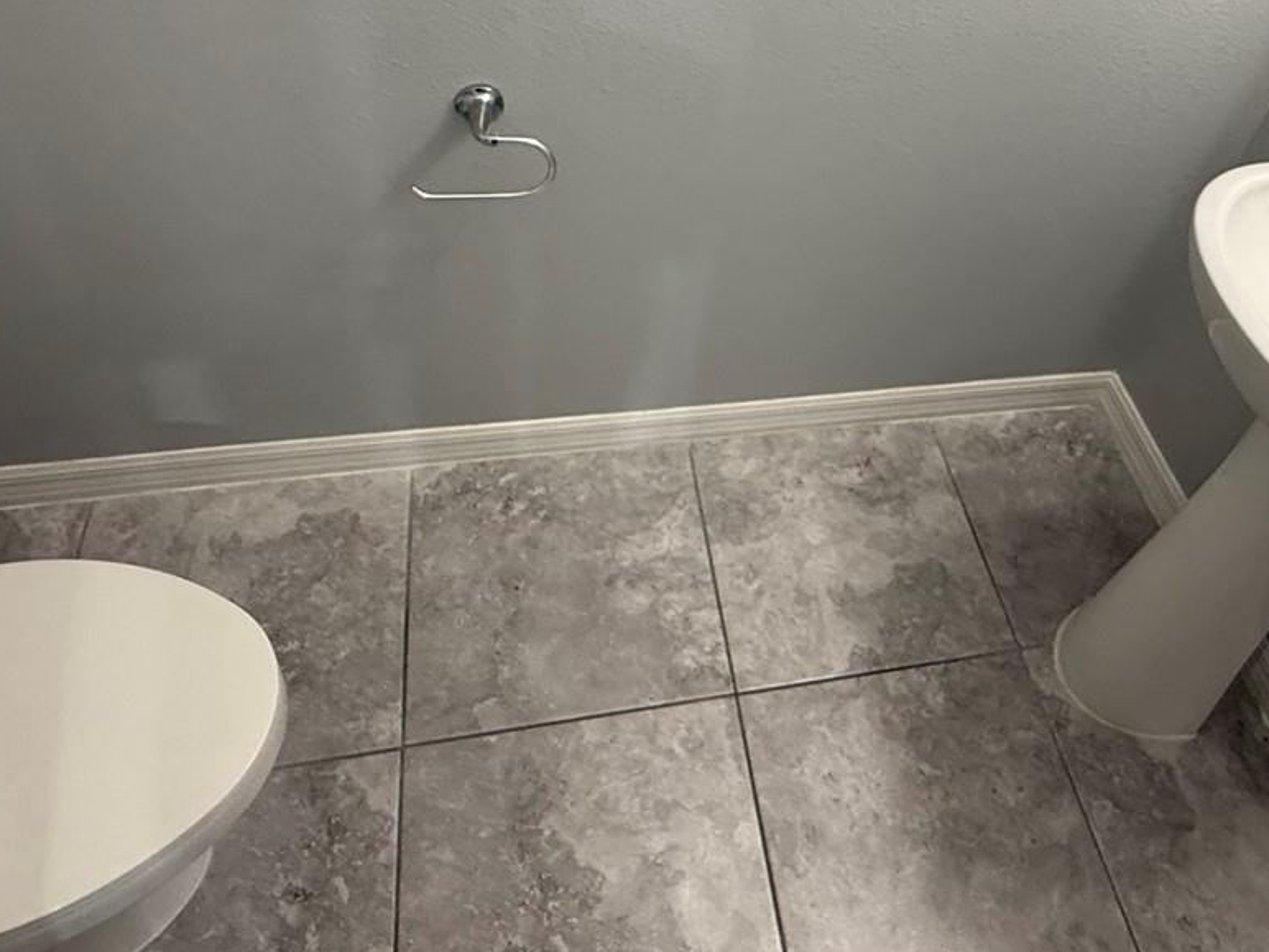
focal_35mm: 29
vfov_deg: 45.4
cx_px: 768
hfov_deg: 61.1
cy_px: 168
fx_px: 1063
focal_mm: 2.22
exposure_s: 1/60
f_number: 2.2
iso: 250
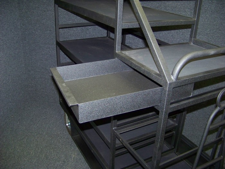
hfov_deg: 51.4
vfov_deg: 39.7
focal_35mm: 36
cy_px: 84
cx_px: 112
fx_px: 234
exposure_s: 1/30
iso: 200
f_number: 2.8
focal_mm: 5.85
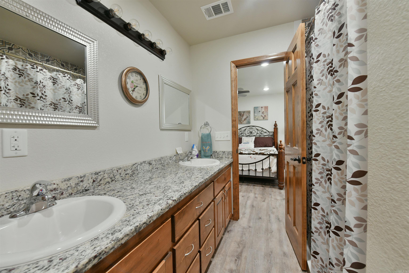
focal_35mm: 14
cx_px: 204
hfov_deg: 104.3
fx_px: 159
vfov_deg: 81.2
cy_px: 136
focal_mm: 14
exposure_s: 1/125
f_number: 5.6
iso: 2500
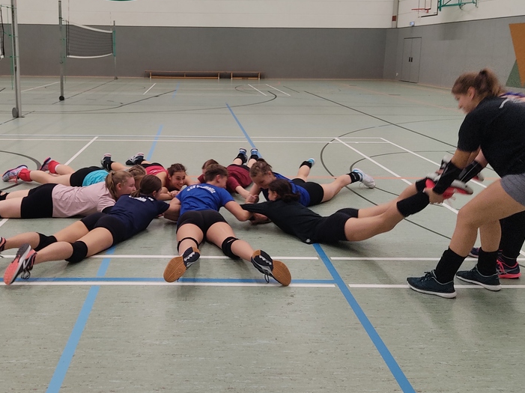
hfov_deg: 48.6
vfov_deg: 37.4
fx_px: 576
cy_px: 146
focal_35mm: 38
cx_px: 201
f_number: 1.79
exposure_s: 1/33
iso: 315
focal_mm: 4.74
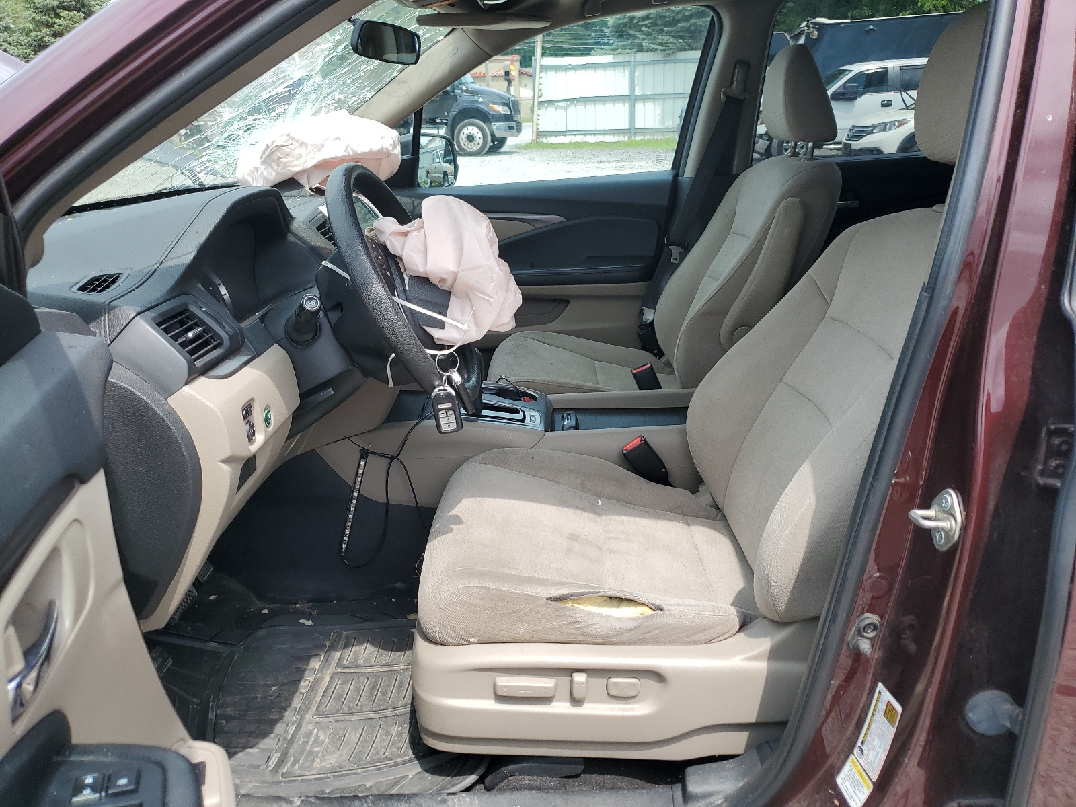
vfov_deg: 53.1
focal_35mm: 26
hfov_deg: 67.3
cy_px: 404
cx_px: 538
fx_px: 808
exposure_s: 1/1250
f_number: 1.5
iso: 50
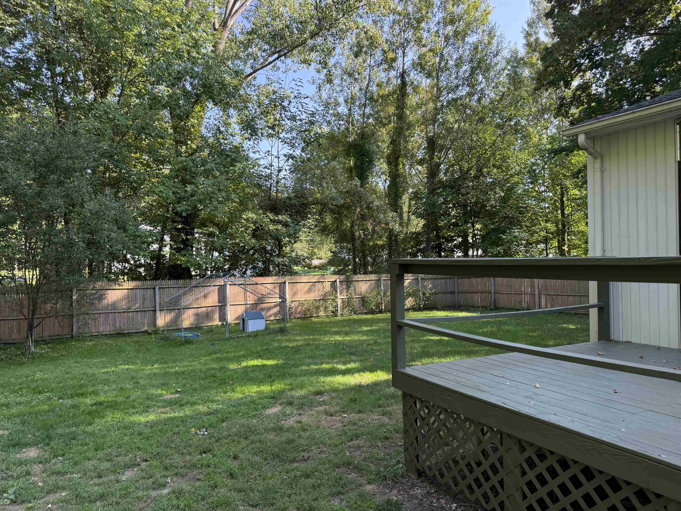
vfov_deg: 56.8
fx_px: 472
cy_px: 256
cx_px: 340
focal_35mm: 24
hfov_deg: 71.6
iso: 100
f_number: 1.78
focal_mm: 6.76
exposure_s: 1/438
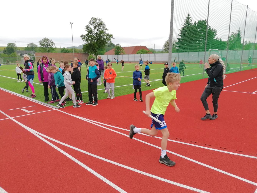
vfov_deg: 51.4
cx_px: 128
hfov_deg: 65.3
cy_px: 96
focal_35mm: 27
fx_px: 200
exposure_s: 1/343
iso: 50
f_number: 1.8
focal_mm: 4.75
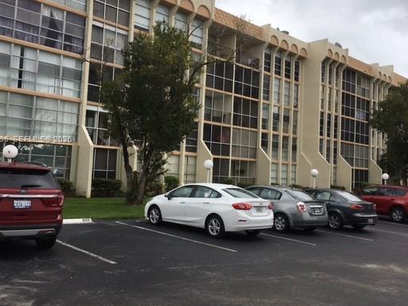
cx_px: 217
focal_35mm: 36
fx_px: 424
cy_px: 139
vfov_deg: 39.6
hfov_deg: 51.3
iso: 25
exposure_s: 1/680
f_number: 2.2
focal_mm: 4.15
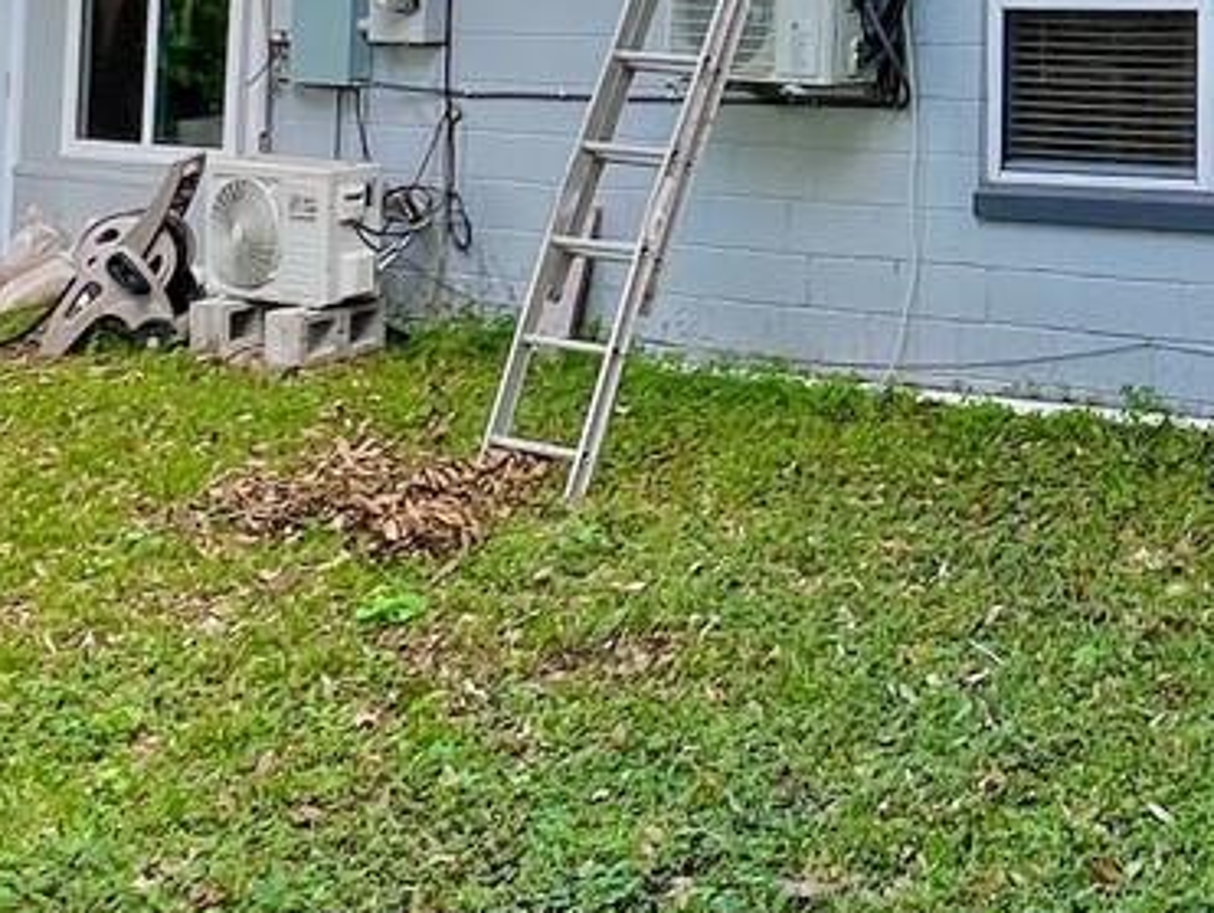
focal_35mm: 56
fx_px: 1966
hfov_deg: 30.5
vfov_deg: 23.6
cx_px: 1351
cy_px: -216
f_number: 1.8
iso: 32
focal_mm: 1.57
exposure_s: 1/147
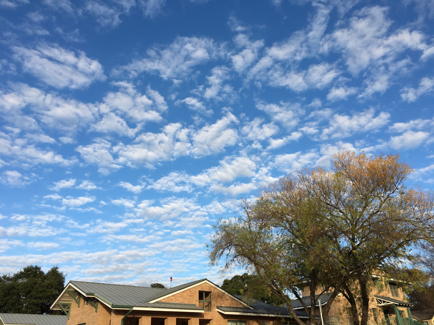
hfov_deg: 61.7
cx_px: 217
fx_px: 364
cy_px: 162
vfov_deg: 48.2
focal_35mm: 29
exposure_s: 1/1068
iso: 25
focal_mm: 4.15
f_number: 2.2
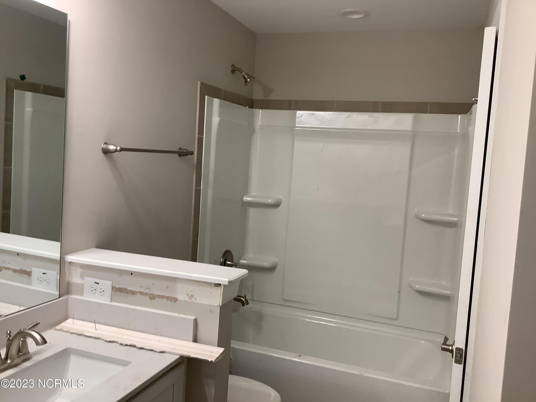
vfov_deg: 45.4
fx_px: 480
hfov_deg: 58.4
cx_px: 268
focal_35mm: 31
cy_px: 201
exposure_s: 1/60
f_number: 2.4
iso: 80
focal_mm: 3.3
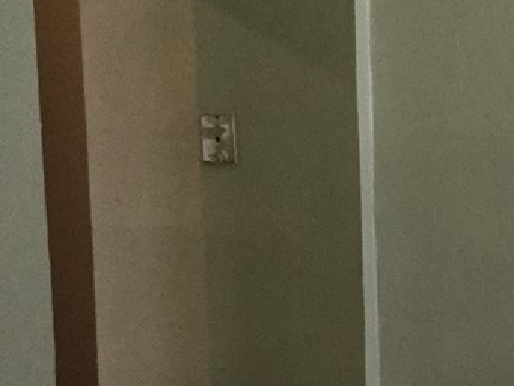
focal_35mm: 93
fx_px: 1381
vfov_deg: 15.7
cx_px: 546
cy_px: 354
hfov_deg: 20.2
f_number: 2.4
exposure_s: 1/30
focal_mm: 3.3
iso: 160
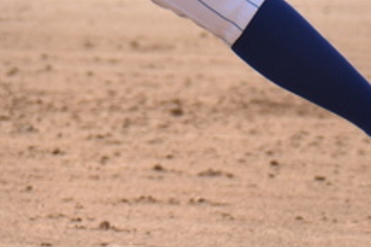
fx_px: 11028
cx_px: -117
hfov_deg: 1.9
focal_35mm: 1071
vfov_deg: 1.3
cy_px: -220
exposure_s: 1/1600
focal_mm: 150
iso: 400
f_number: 5.6
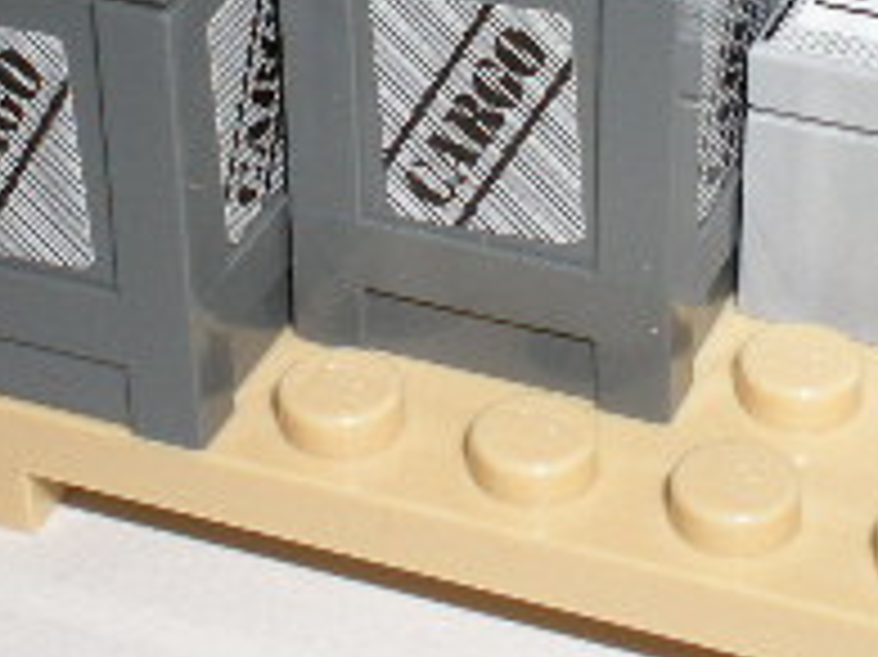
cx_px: 549
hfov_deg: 15.8
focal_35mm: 125
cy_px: 90
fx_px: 3169
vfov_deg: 11.8
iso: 64
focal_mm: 6.3
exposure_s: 1/60
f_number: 4.6
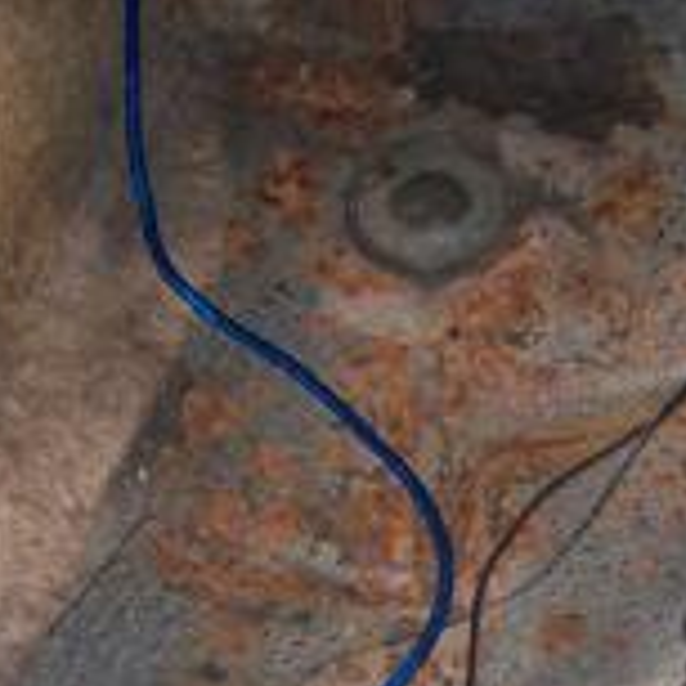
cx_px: 659
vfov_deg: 18.1
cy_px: 740
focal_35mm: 93
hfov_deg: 18.3
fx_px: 2085
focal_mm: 6
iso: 140
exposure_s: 1/64
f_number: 2.7
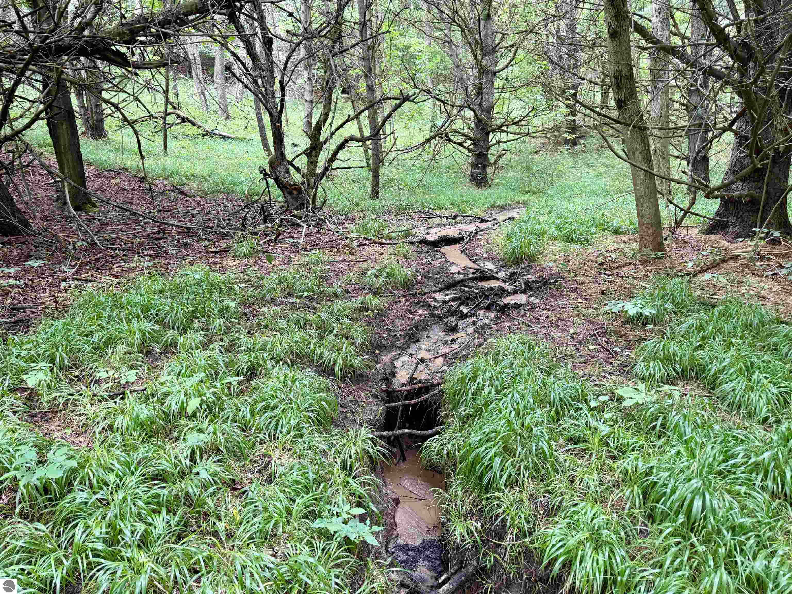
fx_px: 549
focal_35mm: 24
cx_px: 396
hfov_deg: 71.6
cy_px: 297
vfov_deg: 56.8
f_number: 1.78
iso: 200
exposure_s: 1/95
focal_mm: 6.76
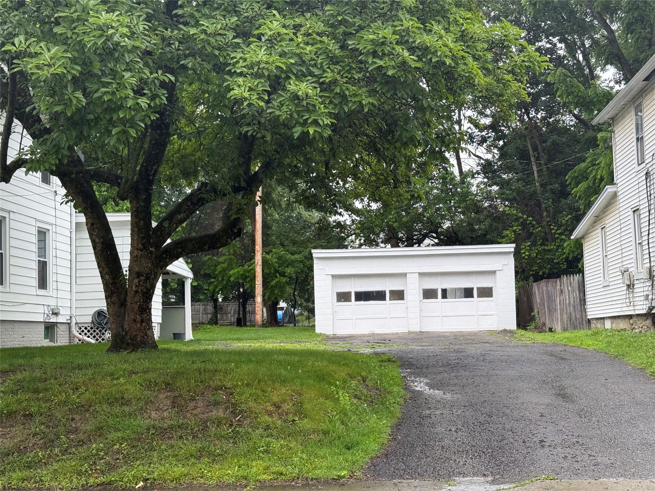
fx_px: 908
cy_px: 246
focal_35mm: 48
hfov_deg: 39.7
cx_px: 328
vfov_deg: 30.3
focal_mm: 6.76
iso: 80
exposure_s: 1/726
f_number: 1.78
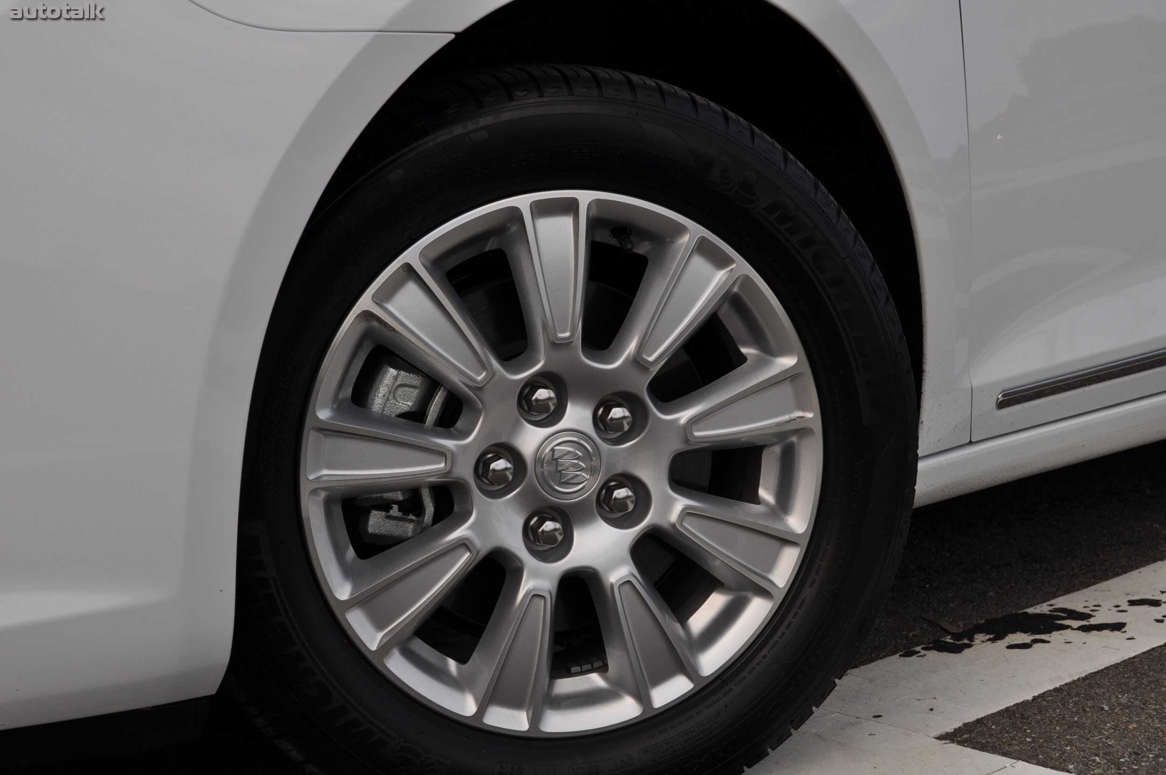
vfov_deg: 22.6
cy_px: 388
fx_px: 1941
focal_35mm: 60
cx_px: 583
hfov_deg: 33.4
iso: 200
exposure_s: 1/200
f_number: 7.1
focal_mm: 40
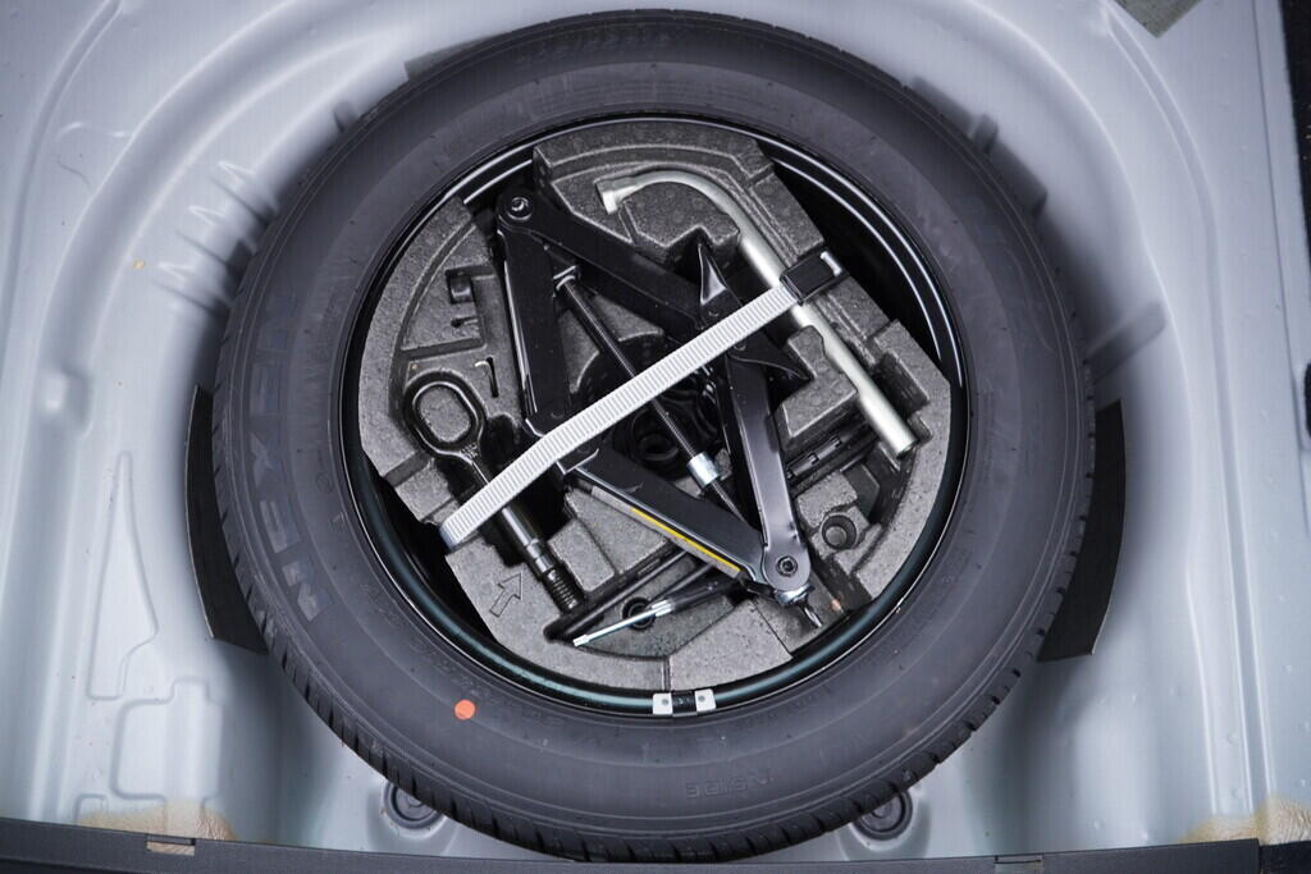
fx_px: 1311
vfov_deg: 36.9
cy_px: 437
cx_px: 656
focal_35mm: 36
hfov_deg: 53.1
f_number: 2.8
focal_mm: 24
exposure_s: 1/40
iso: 250
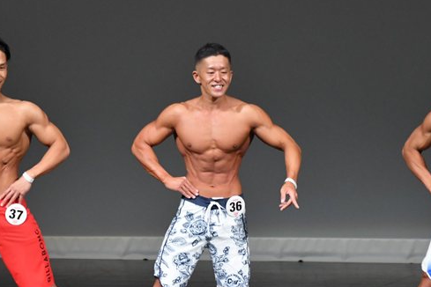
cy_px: 200
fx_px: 5974
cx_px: 160
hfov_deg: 4.1
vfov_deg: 2.8
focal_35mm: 499
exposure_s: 1/400
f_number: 5.6
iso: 4000
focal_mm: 210
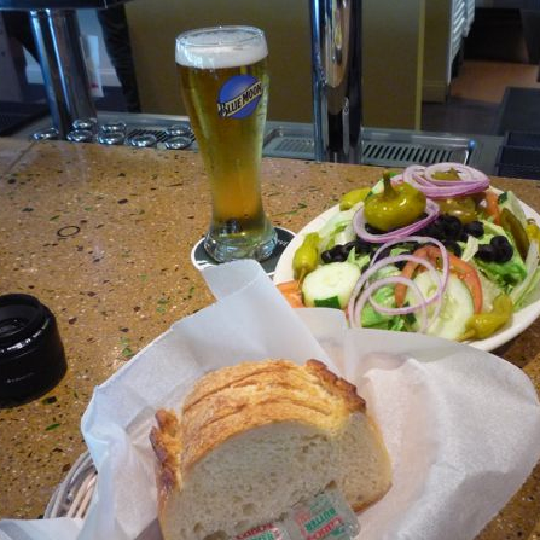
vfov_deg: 43.9
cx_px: 306
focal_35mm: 38
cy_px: 271
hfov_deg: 43.8
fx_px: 671
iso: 400
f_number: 3.3
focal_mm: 5.2
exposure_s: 1/25
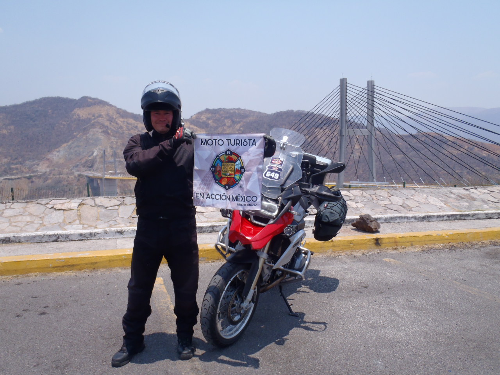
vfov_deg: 49.7
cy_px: 188
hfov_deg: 63.4
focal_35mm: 28
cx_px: 250
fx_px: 404
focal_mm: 5
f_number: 10
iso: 80
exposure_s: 1/100
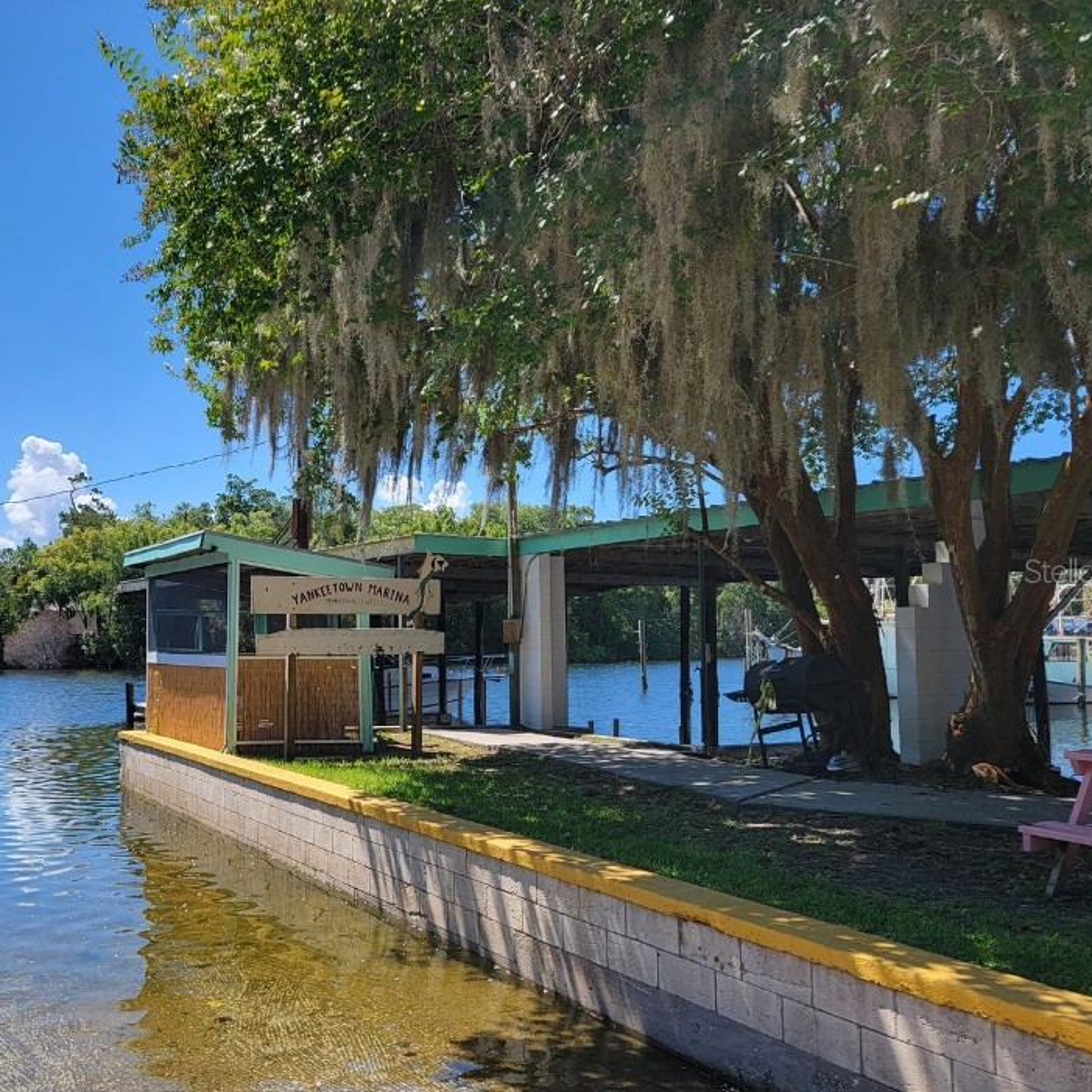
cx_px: 374
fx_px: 1106
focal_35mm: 31
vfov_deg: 52.5
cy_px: 570
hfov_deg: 51.7
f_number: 1.8
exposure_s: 1/686
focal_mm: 6.7
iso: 16
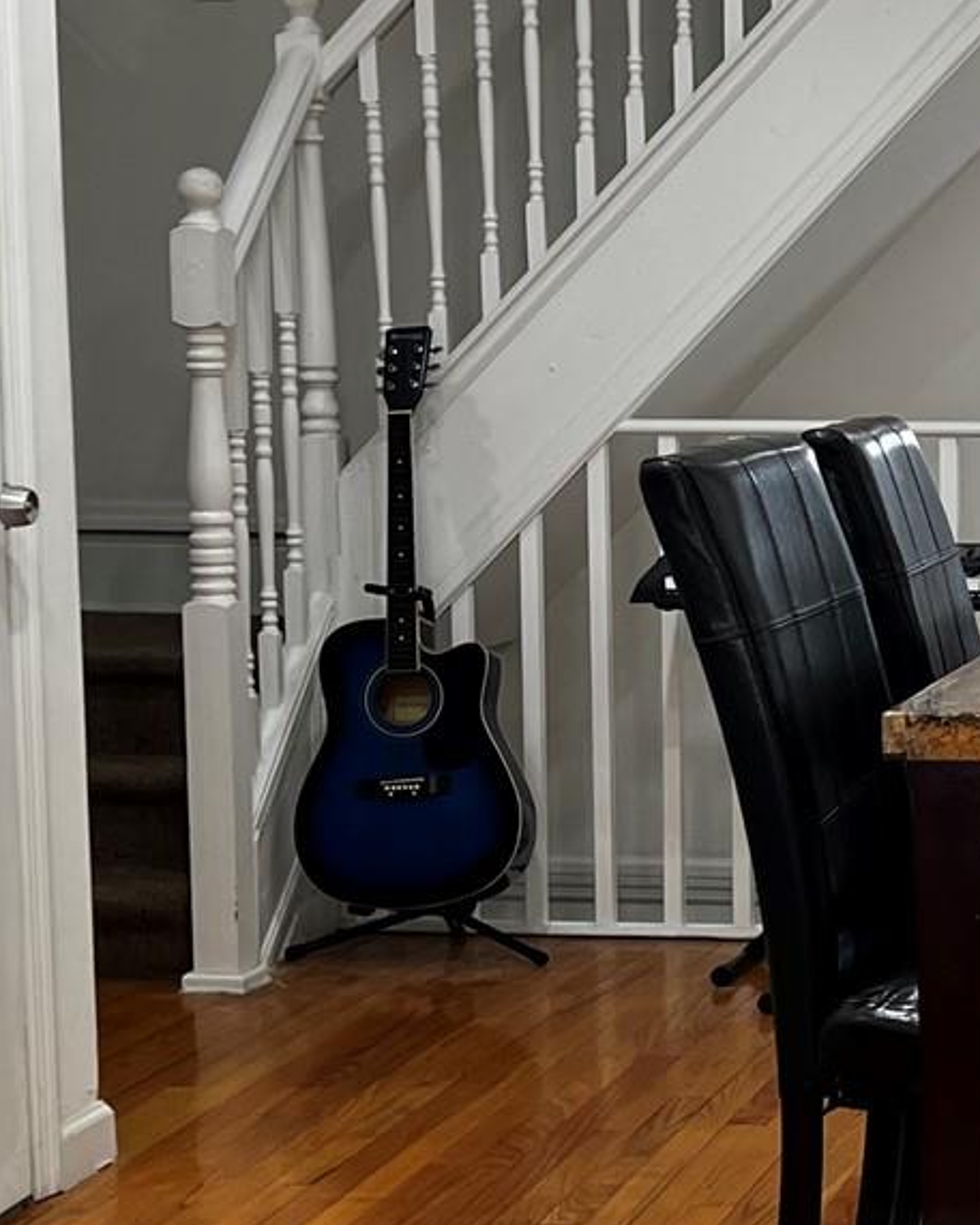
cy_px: 635
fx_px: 3298
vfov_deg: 21.0
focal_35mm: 91
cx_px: 1182
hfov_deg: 16.2
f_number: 1.5
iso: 100
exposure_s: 1/120
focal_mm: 5.7
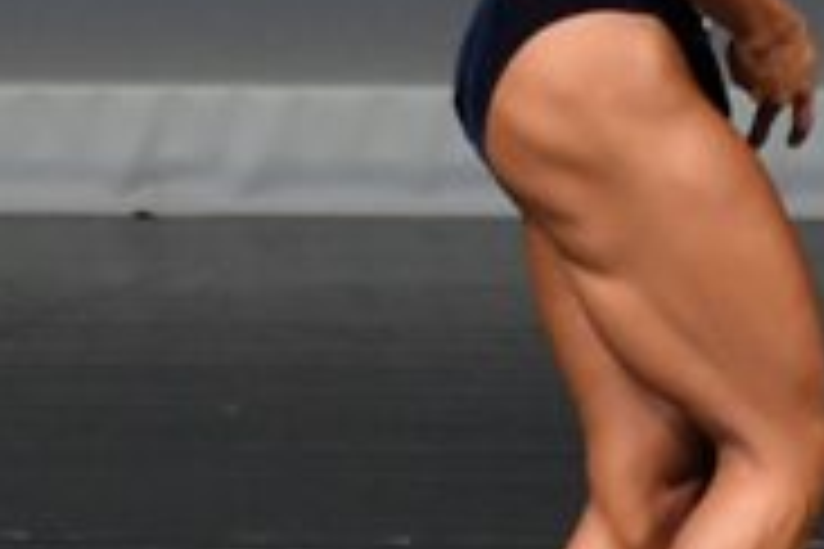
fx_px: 33392
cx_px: 570
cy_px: 18
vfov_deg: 0.9
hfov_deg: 1.4
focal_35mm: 1459
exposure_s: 1/400
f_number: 5.6
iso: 4000
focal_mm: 230
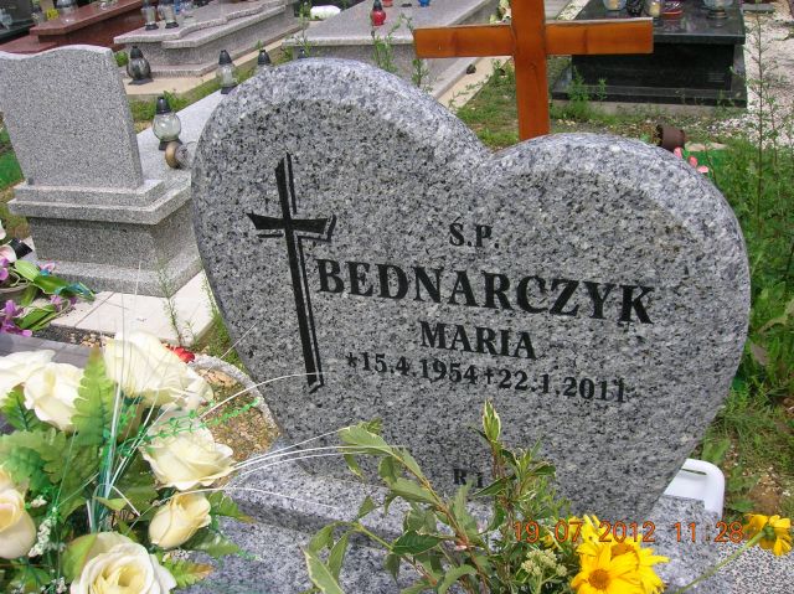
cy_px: 297
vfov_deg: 41.7
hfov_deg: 54.0
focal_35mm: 34
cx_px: 397
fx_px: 779
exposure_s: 1/392
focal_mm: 5.7
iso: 50
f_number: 4.9
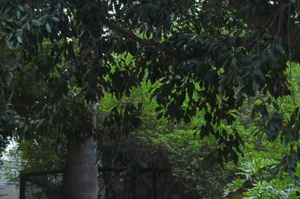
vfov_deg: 11.2
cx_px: 430
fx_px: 990
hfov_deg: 16.0
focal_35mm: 119
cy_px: 245
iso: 360
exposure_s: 1/125
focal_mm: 20
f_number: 5.6
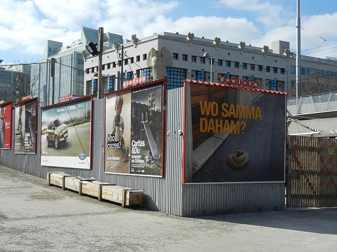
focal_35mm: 45
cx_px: 168
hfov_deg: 42.1
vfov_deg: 32.2
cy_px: 126
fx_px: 438
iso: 160
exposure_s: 1/1600
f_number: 4.2
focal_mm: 8.2
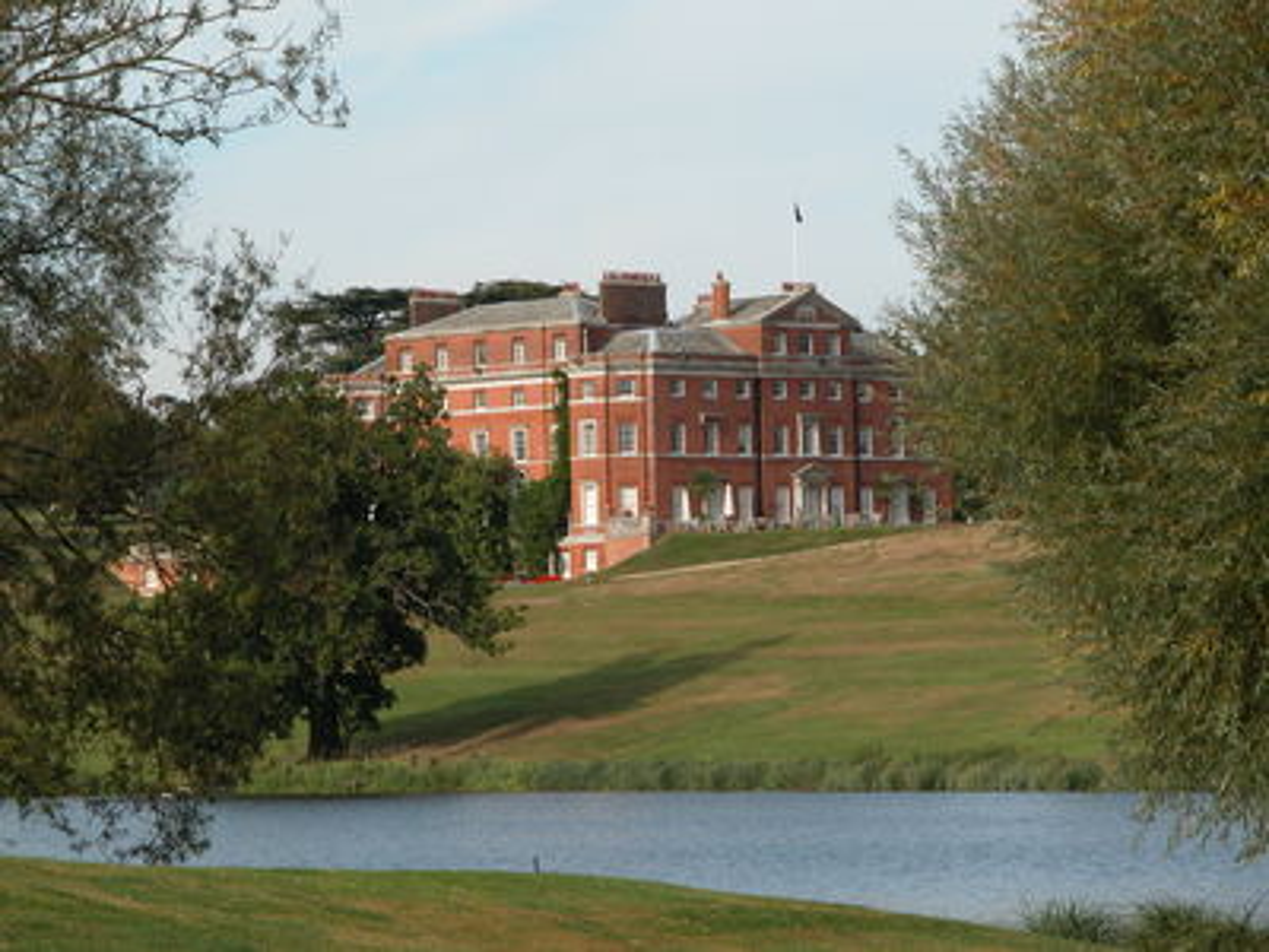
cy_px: 476
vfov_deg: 7.9
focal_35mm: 188
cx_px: 634
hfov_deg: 10.5
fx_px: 6892
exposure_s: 1/316
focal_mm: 48.5
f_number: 5.7
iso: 100
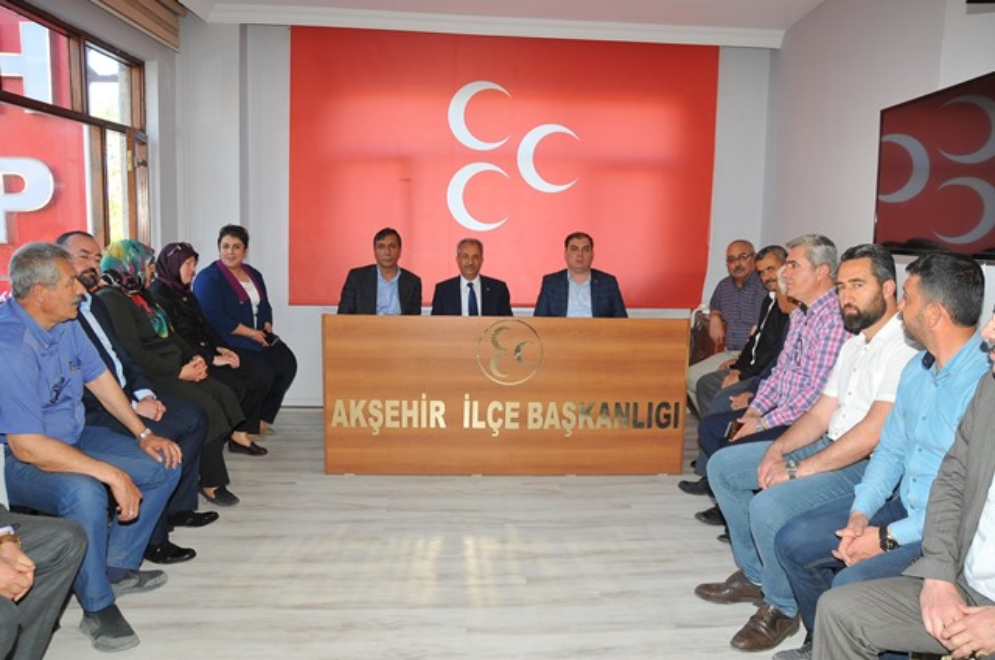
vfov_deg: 47.8
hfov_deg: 67.4
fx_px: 745
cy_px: 330
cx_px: 498
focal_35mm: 27
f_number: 5
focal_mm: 18
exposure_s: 1/60
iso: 250
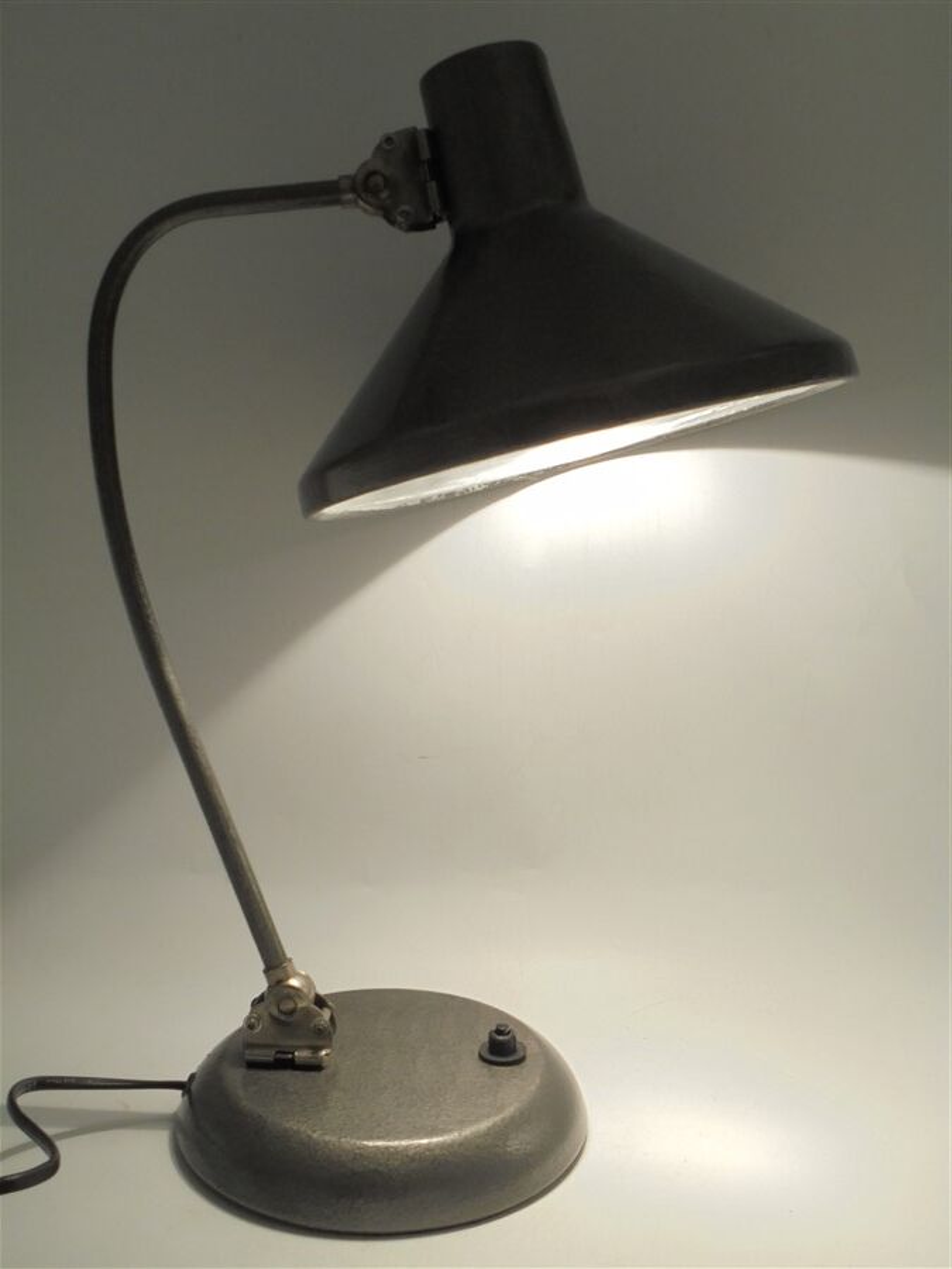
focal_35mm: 38
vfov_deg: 49.0
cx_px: 476
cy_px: 634
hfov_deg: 37.7
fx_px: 1393
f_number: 4.2
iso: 100
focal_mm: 6.9
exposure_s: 1/50
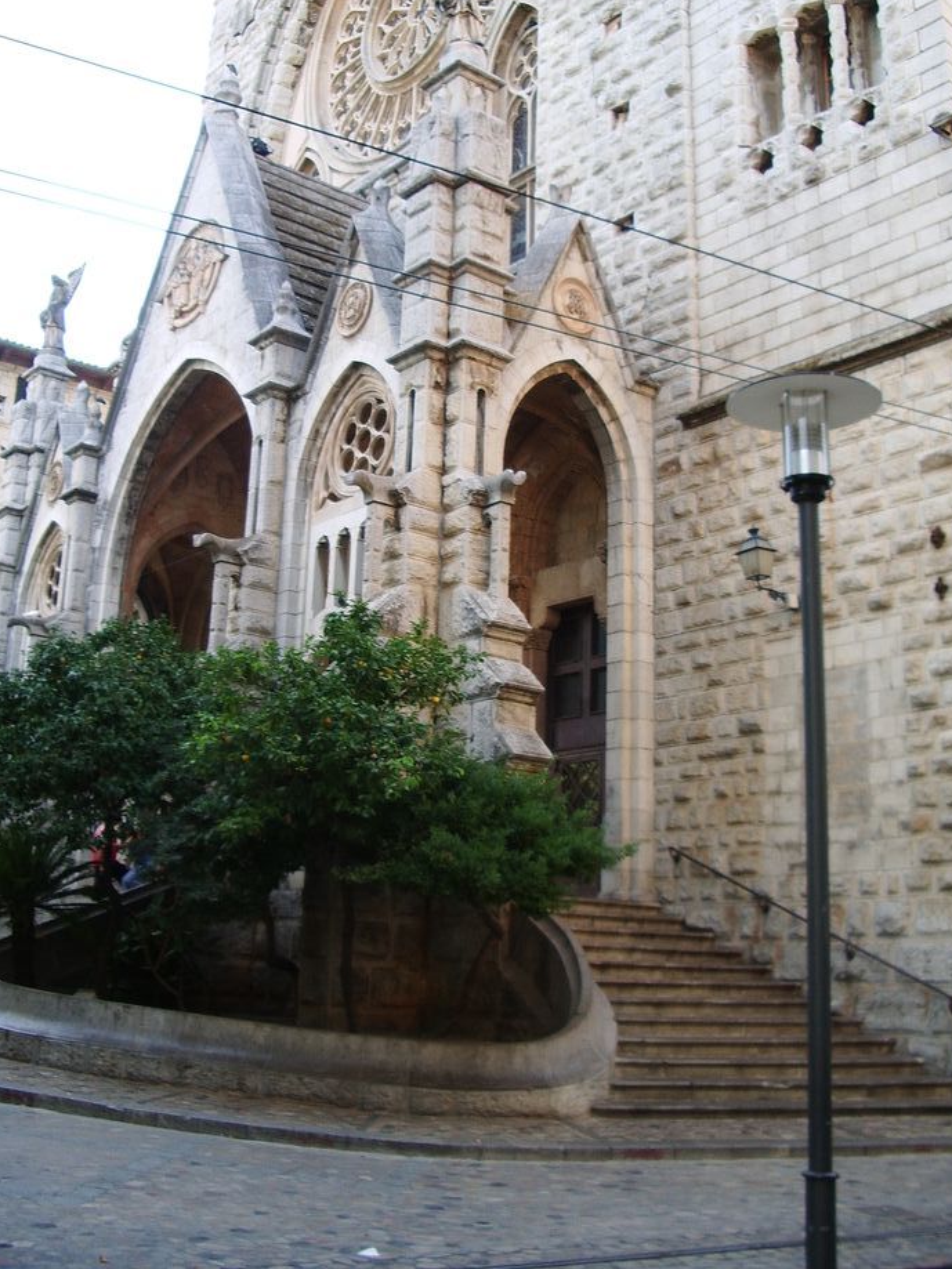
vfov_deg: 47.8
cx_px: 460
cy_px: 563
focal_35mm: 39
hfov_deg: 36.8
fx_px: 1430
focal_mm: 5.8
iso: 50
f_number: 2.6
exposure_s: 1/125
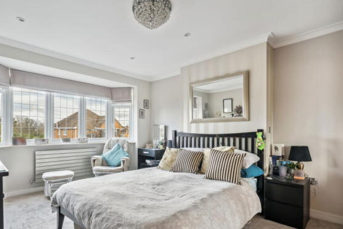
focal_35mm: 19
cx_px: 162
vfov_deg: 64.2
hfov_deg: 86.8
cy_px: 132
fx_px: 181
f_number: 11
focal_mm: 16
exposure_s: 1/10
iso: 640
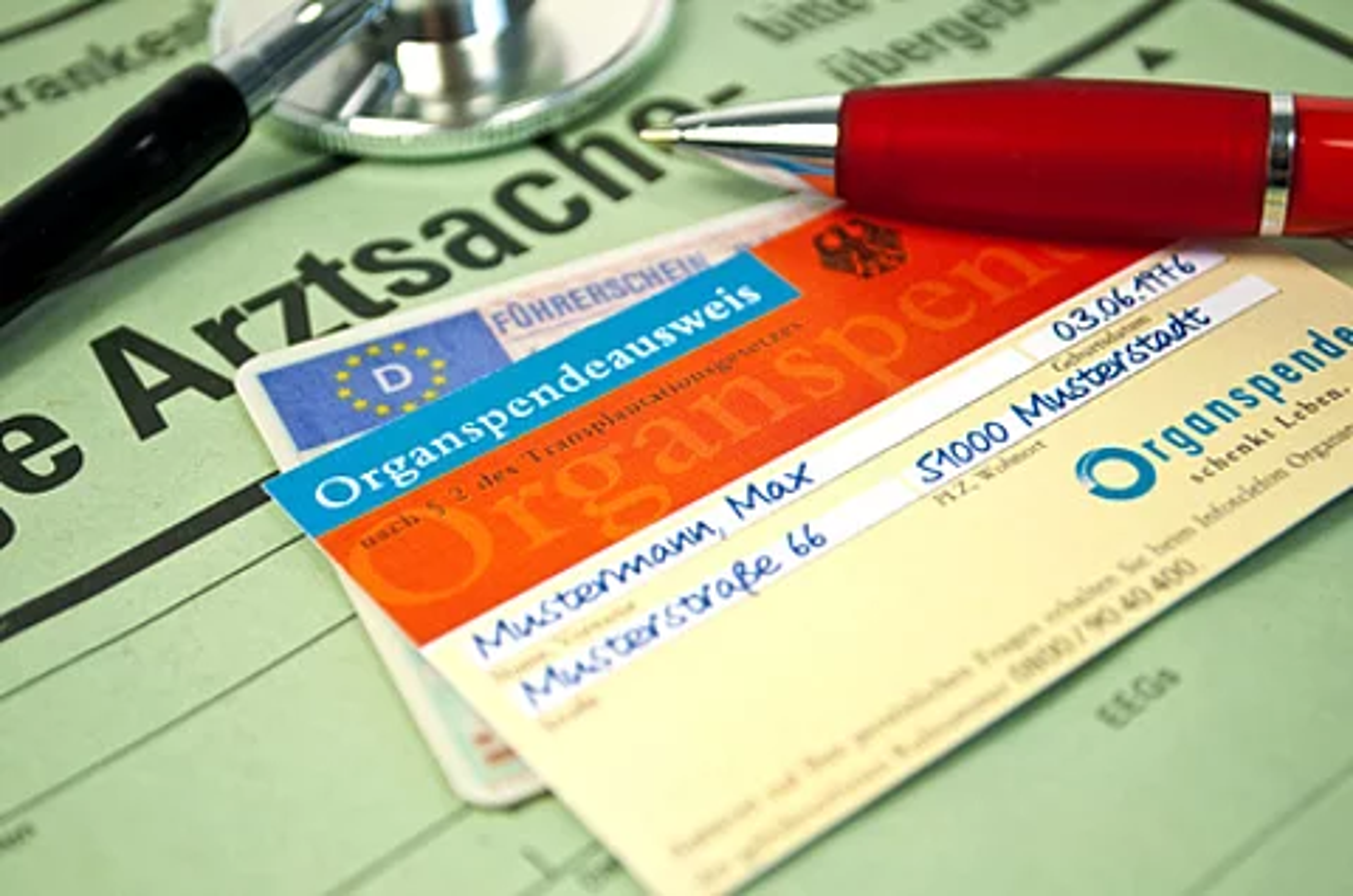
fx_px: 2363
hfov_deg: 32.0
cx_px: 676
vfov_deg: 21.5
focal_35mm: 63
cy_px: 448
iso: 250
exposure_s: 1/60
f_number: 5.3
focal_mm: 42
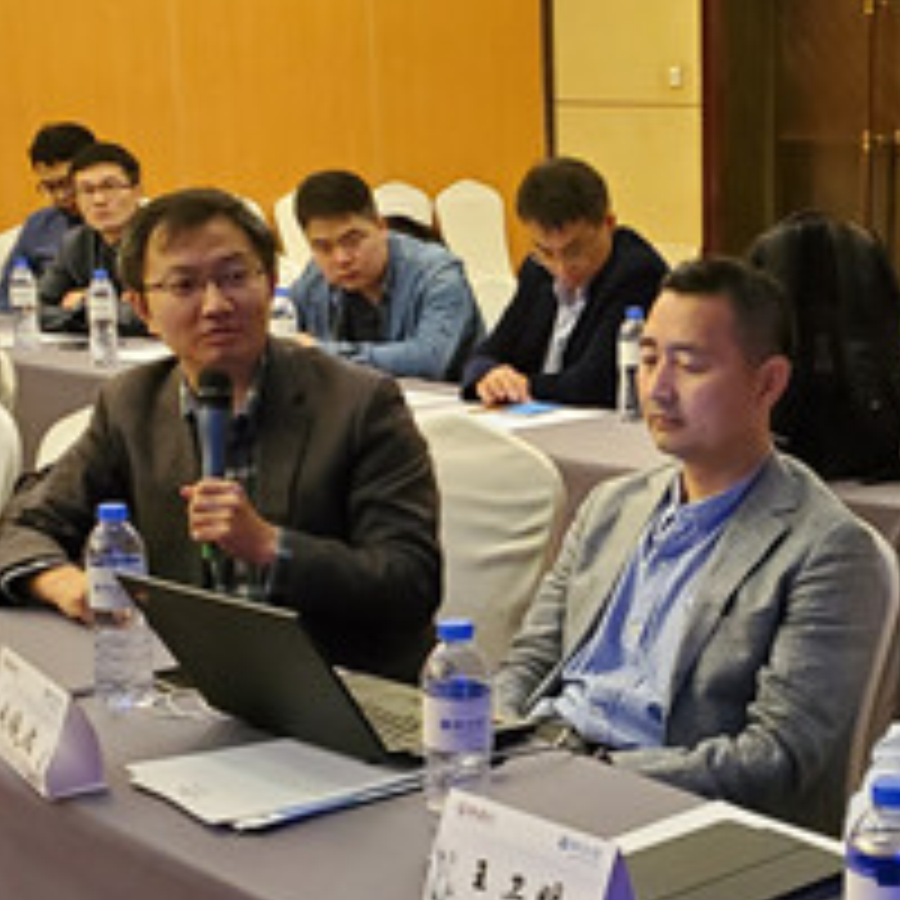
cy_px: 603
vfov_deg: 24.9
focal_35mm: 69
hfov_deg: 24.6
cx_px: 724
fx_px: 2030
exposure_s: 1/50
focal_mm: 4.3
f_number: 1.5
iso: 400
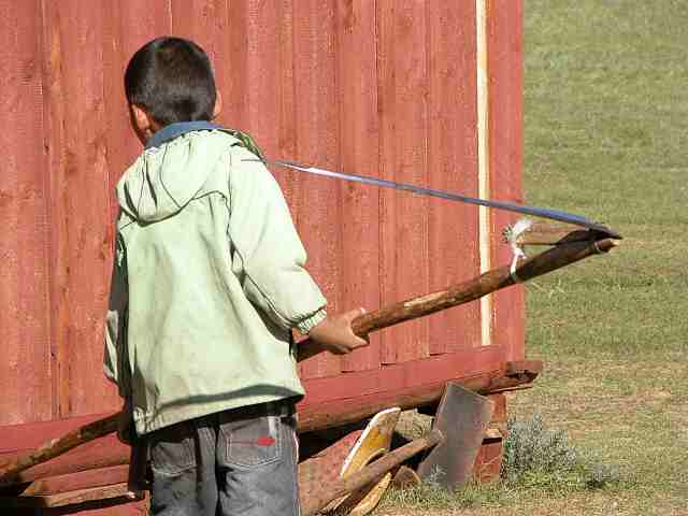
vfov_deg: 5.3
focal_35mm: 280
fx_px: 5565
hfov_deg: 7.1
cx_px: 344
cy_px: 258
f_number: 5.3
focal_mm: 71.2
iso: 200
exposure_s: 1/1000
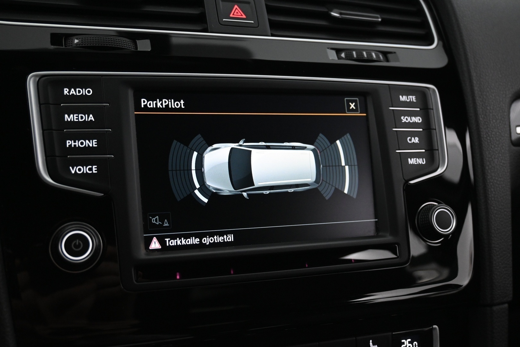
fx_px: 542
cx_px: 260
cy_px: 174
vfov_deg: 35.5
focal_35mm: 38
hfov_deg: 51.3
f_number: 4.2
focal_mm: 25
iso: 2200
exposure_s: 1/40
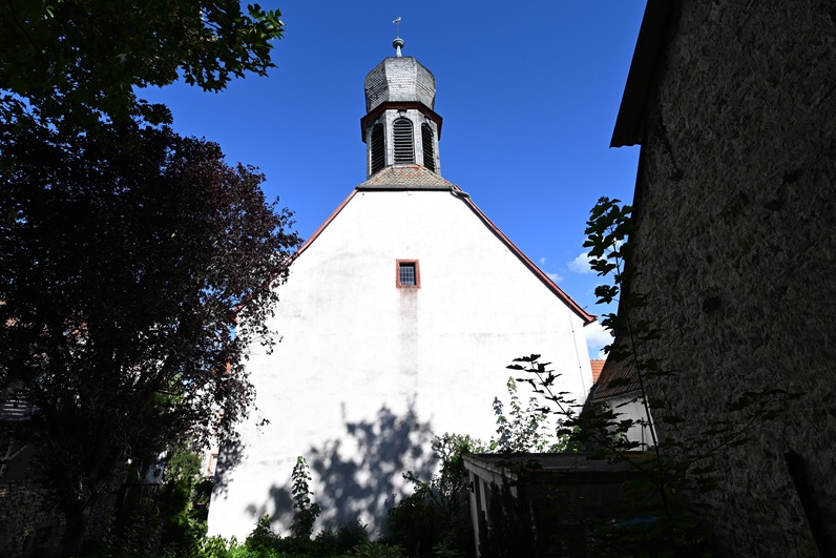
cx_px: 393
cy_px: 245
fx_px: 418
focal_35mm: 18
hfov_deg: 89.9
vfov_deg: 67.2
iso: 50
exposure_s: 1/400
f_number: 4.5
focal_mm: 14
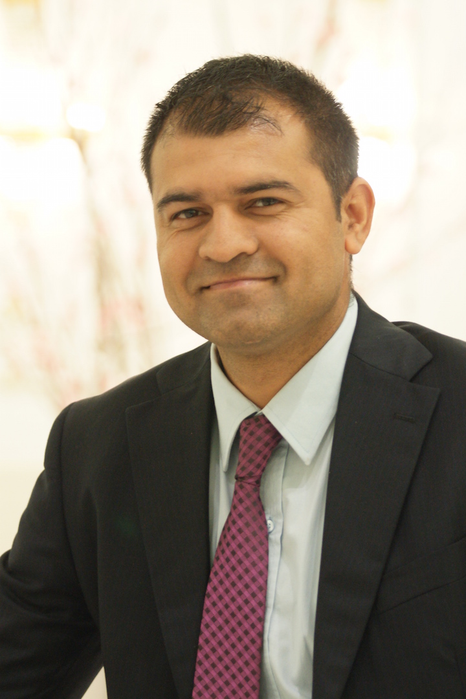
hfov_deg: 7.6
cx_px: 233
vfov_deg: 11.4
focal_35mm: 180
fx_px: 3495
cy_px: 350
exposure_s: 1/50
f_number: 4.5
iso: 800
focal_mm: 120
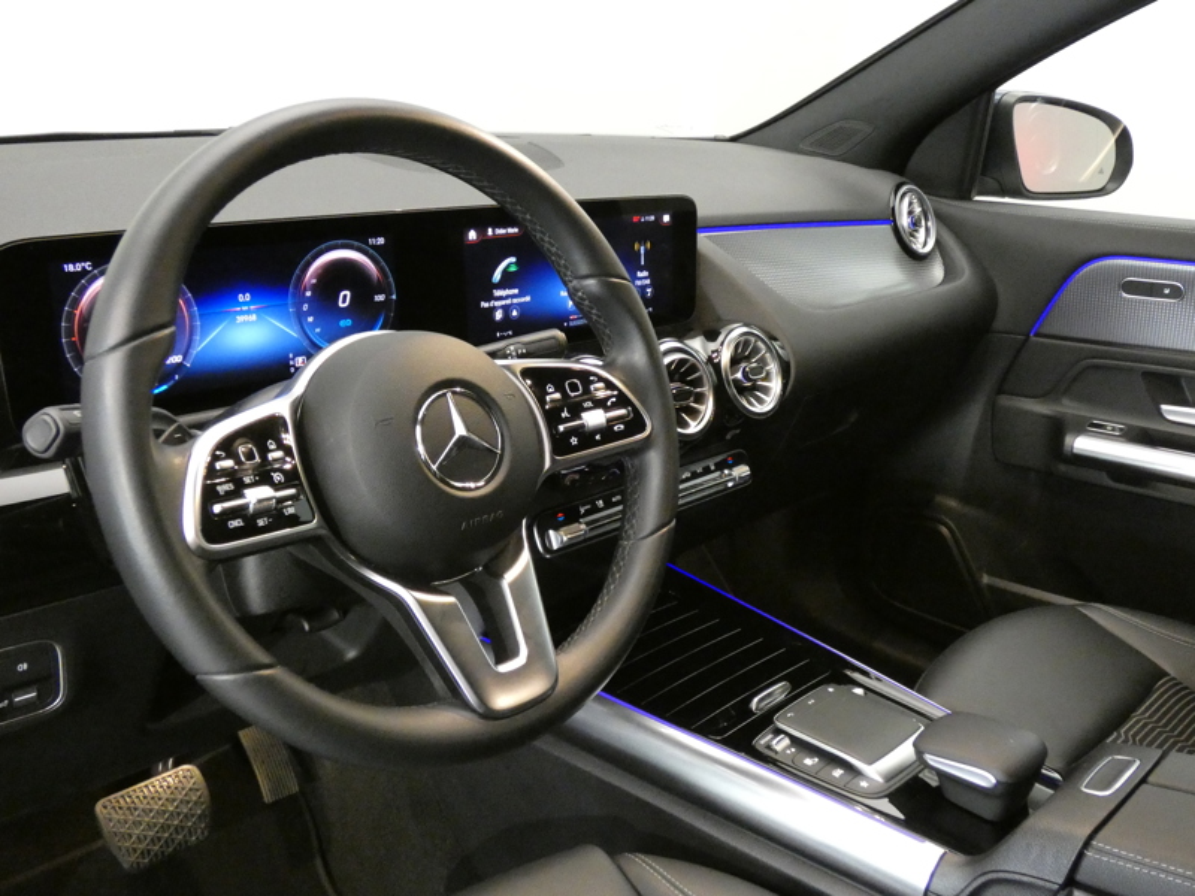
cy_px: 448
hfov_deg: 56.8
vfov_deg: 44.2
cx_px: 598
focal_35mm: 32
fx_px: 1105
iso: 1600
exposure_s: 1/25
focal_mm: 5.8
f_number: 3.4
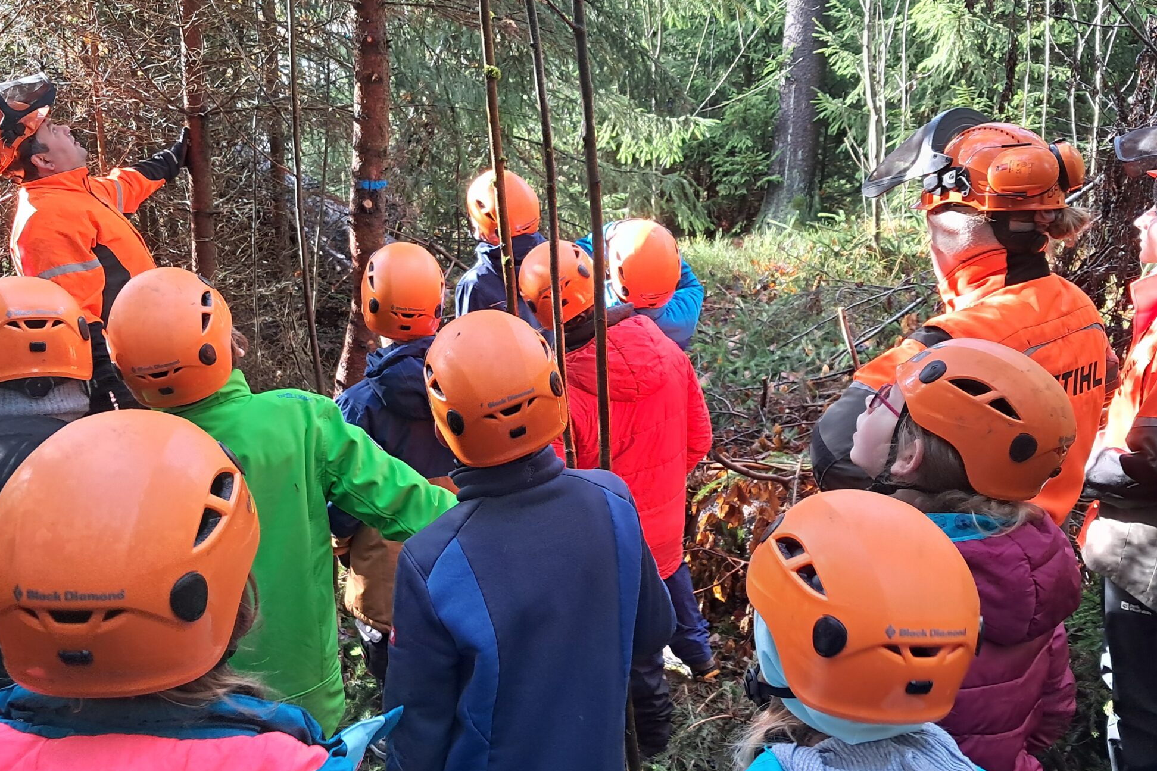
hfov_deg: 51.9
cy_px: 411
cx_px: 538
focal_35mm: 37
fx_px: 1189
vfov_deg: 35.9
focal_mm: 4
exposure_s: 1/60
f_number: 1.8
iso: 80
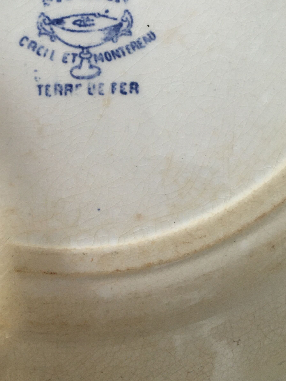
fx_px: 540
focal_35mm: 49
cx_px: 73
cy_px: 89
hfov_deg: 29.2
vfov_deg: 37.8
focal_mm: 4.15
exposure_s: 1/33
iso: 125
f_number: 2.2
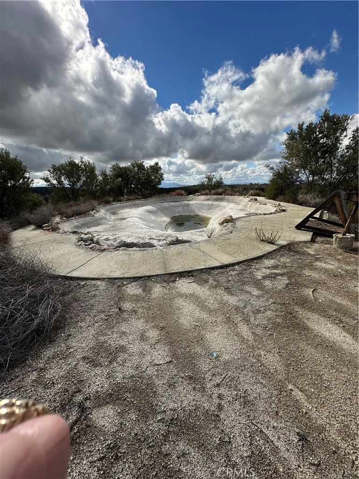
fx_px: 194
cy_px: 240
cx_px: 180
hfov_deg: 85.7
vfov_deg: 102.1
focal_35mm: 14
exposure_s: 1/2174
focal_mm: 2.22
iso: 50
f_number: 2.2
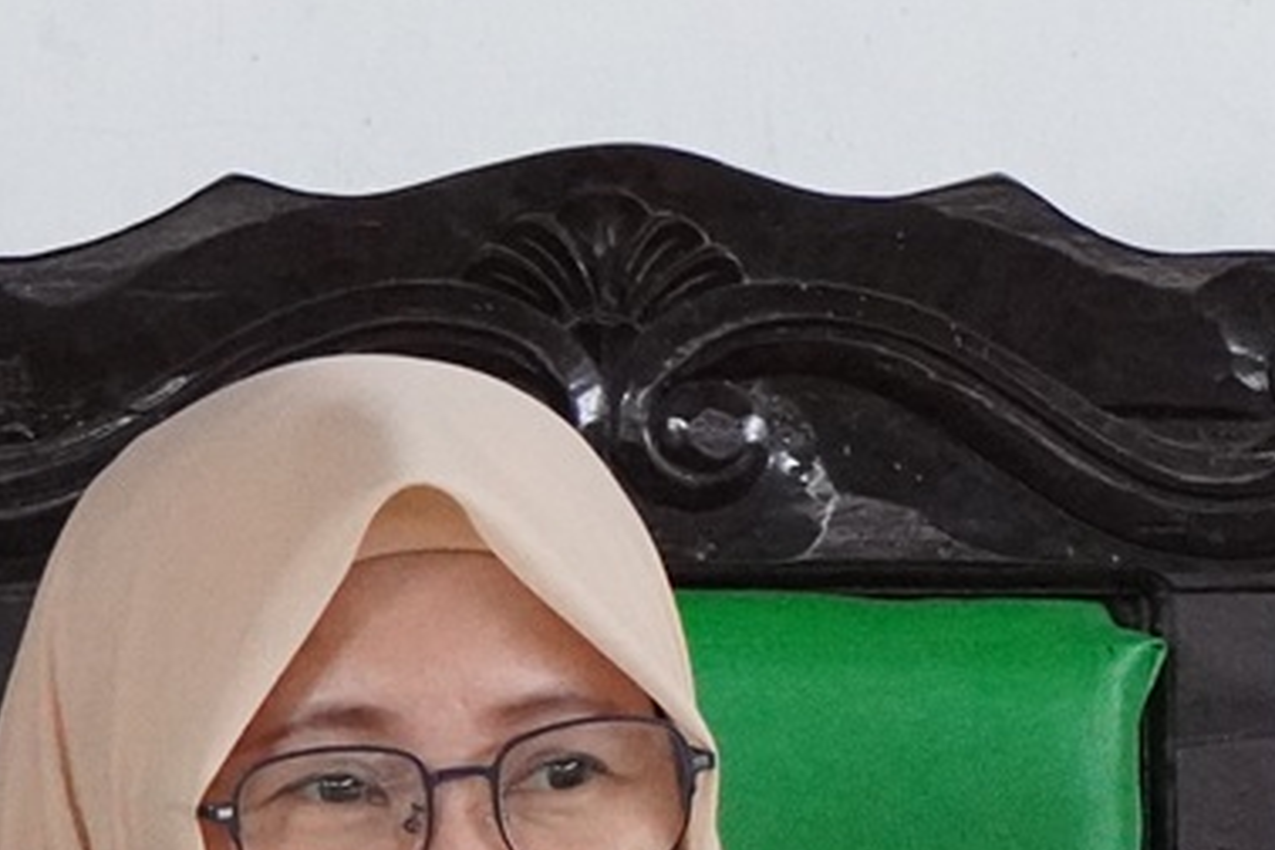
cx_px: 465
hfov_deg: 2.6
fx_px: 28593
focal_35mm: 807
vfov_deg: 1.7
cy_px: 1518
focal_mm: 113
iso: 6400
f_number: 6.3
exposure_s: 1/320
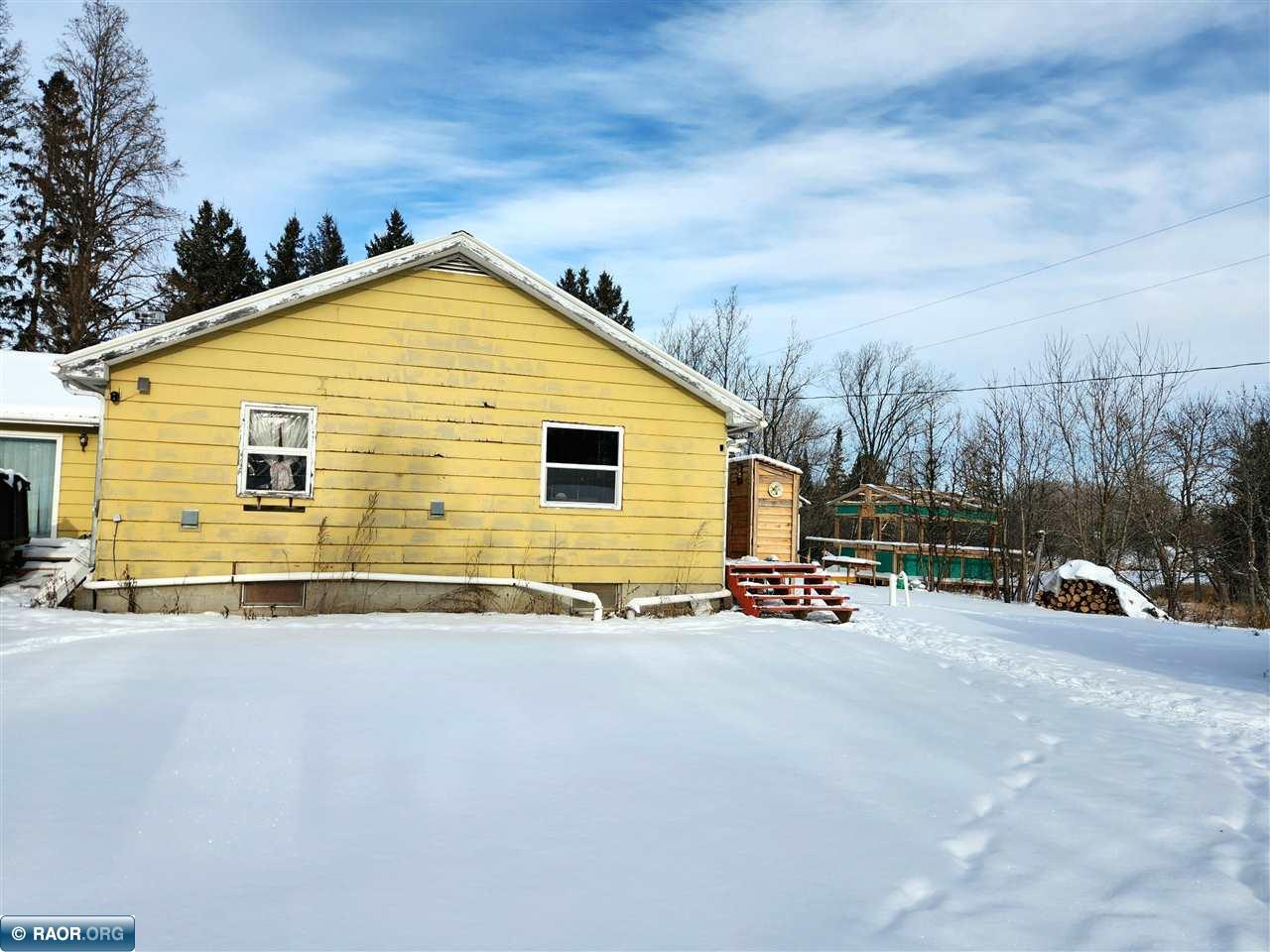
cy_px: 476
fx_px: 844
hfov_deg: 73.9
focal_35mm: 23
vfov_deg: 58.9
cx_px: 635
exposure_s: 1/1667
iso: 20
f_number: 1.8
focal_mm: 5.4
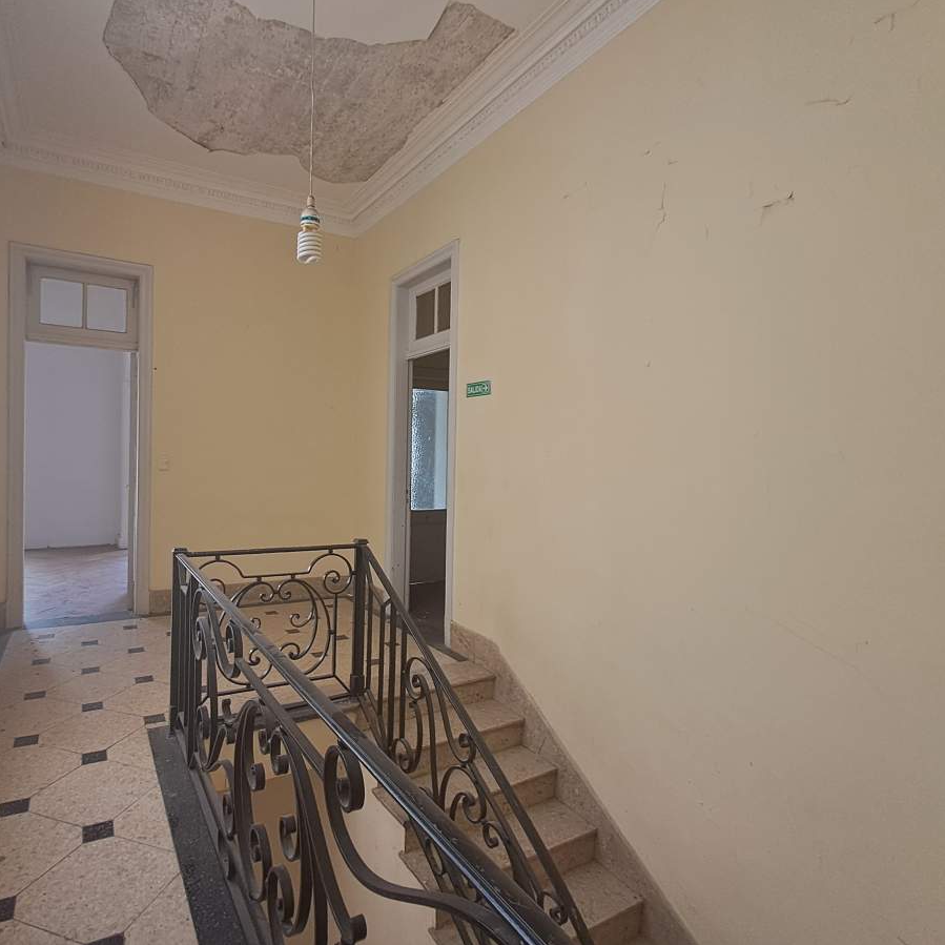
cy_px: 473
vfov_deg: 77.7
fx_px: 587
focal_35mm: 19
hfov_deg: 76.8
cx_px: 379
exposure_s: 1/40
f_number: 2.2
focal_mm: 1.64
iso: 80
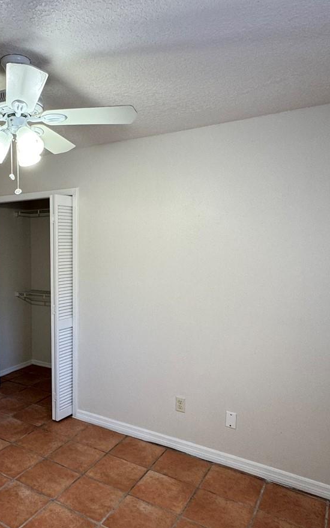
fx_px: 388
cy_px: 282
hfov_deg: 43.2
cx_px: 52
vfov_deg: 68.3
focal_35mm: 27
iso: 125
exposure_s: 1/99
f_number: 2.2
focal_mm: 2.22
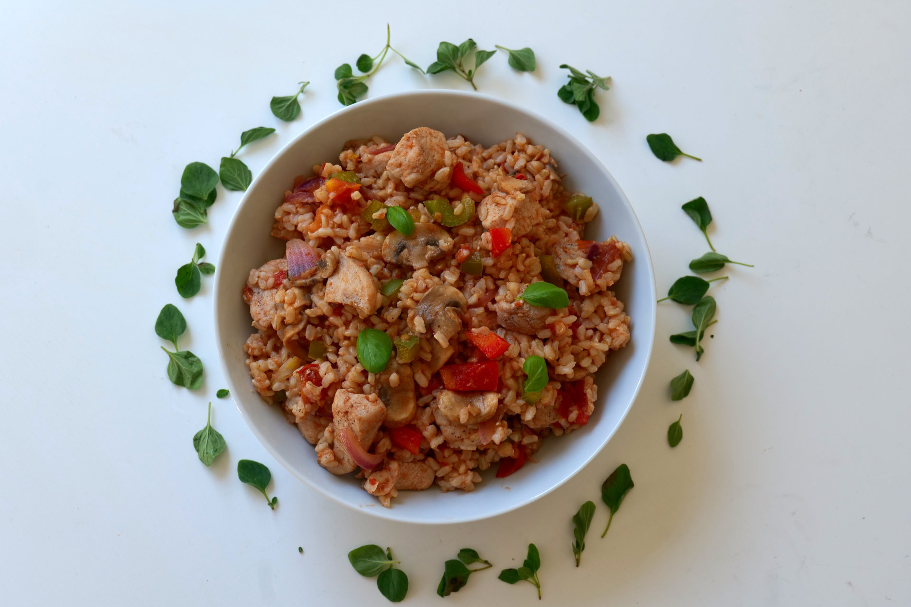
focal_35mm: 51
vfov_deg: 26.5
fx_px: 1290
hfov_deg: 38.9
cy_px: 304
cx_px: 456
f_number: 8
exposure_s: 1/60
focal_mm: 51
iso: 400
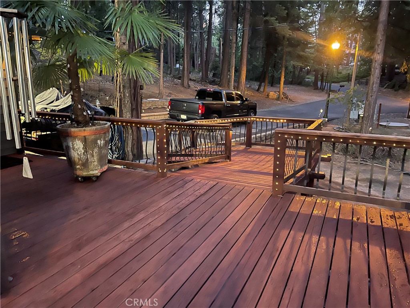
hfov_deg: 67.3
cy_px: 154
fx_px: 308
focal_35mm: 26
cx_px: 205
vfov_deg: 53.1
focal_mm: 5.1
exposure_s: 1/24
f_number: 1.6
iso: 1000
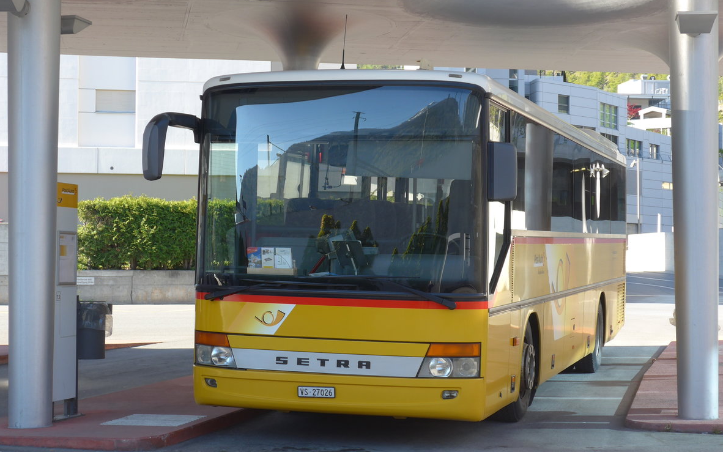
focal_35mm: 71
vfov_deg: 18.4
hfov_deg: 29.0
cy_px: 228
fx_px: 1399
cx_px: 362
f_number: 3.9
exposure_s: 1/125
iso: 80
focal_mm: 13.4
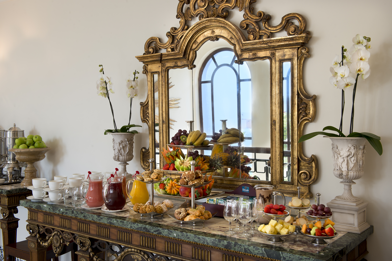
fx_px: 414
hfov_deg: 50.7
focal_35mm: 38
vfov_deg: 35.1
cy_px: 130
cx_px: 196
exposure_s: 1/15
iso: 200
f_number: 9.5
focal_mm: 38
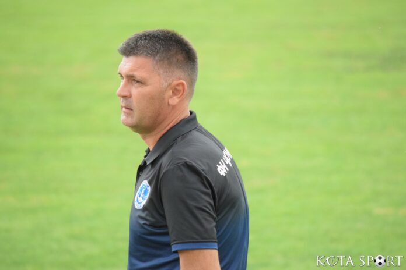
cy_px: 135
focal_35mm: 390
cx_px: 203
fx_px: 4398
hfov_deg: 5.3
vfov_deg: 3.5
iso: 3200
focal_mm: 260
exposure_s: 1/800
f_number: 5.6
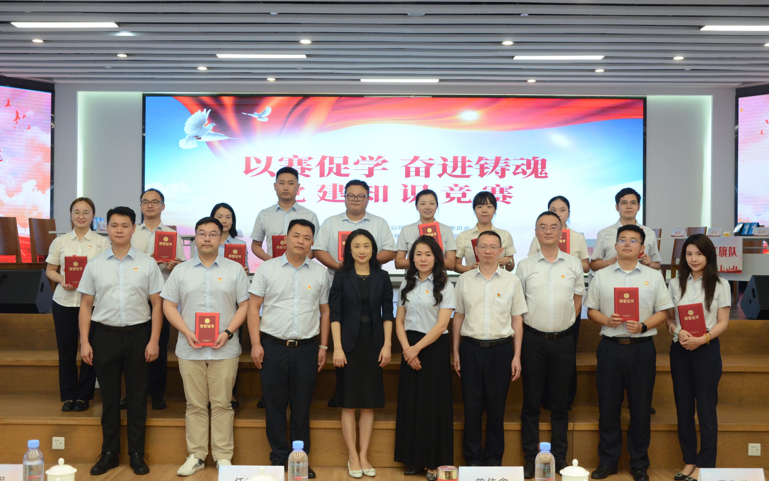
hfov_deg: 50.9
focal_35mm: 39
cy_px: 243
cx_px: 386
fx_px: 807
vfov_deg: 33.2
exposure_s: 1/200
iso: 1600
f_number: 6.3
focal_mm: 25
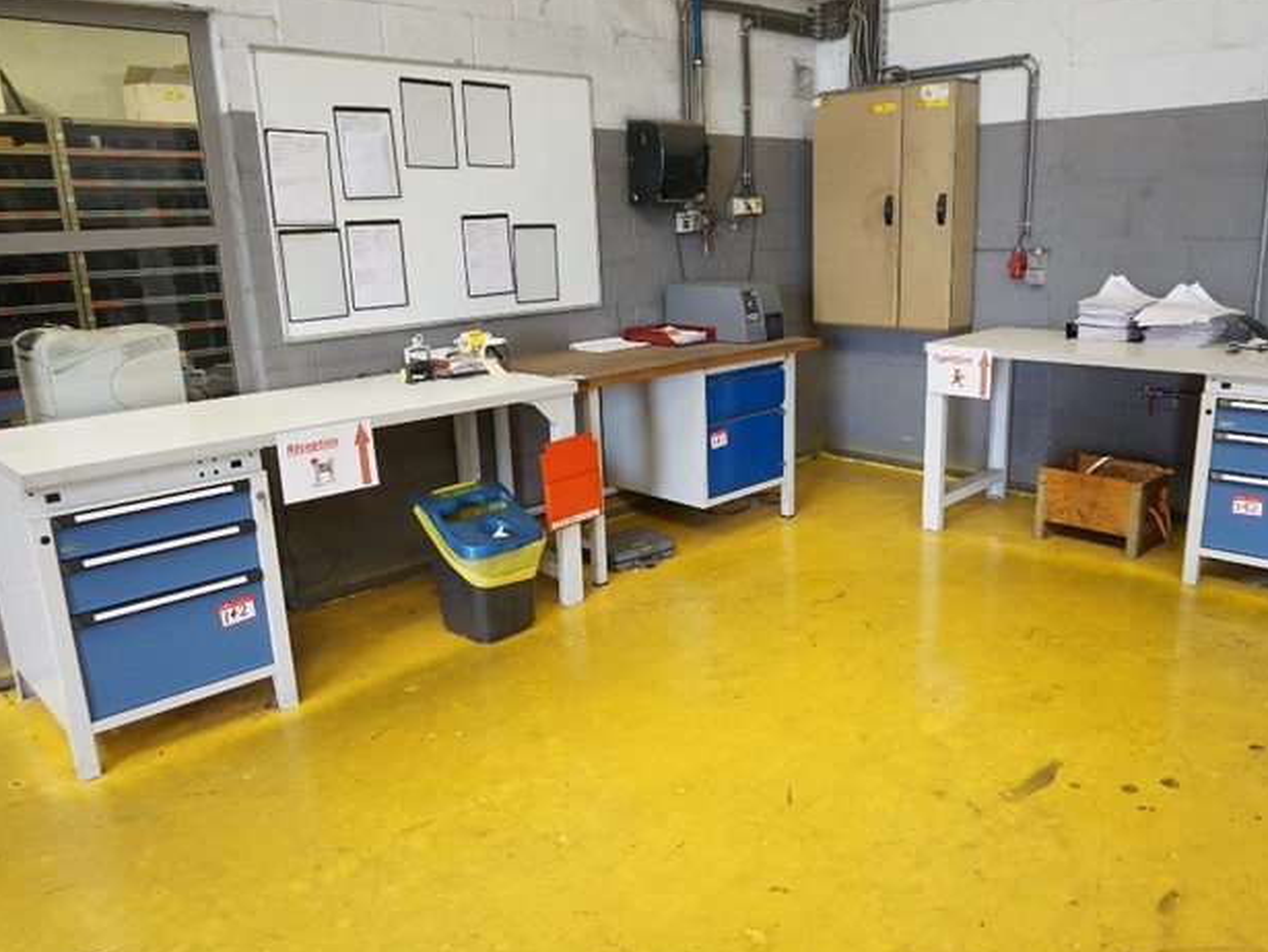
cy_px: 482
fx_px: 990
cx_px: 701
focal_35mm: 27
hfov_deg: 65.1
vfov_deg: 51.4
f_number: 4
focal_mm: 16
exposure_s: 1/160
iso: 1600
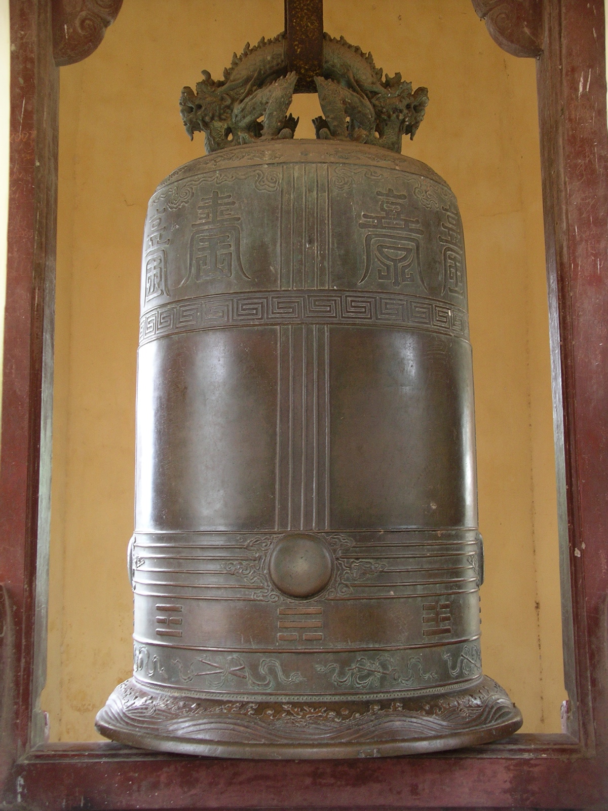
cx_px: 304
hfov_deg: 28.0
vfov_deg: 36.8
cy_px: 406
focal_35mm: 52
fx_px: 1218
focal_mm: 10.9
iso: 200
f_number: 3.2
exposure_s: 1/20
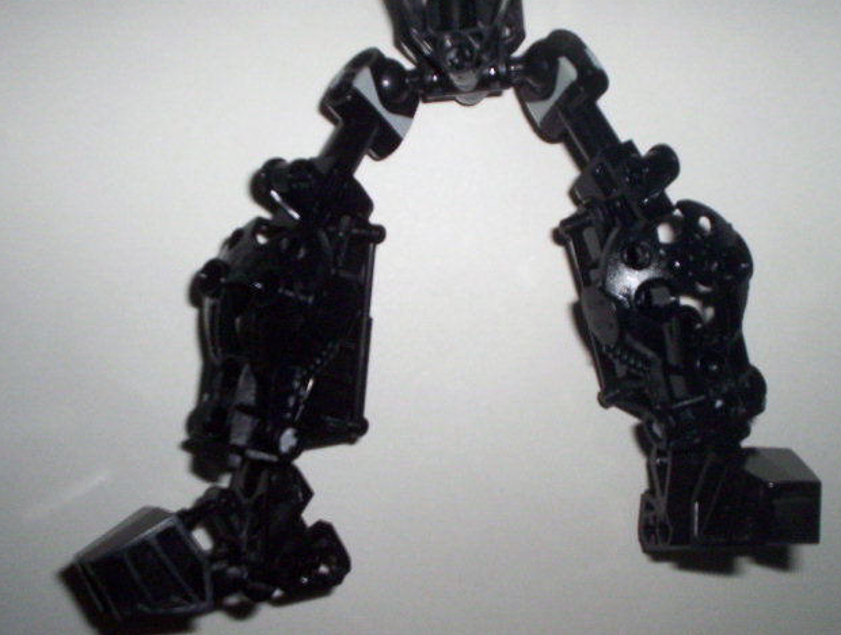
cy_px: 289
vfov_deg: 29.2
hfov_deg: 38.1
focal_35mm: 50
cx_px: 454
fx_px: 1218
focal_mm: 4.99
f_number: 4.5
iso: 140
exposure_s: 1/60
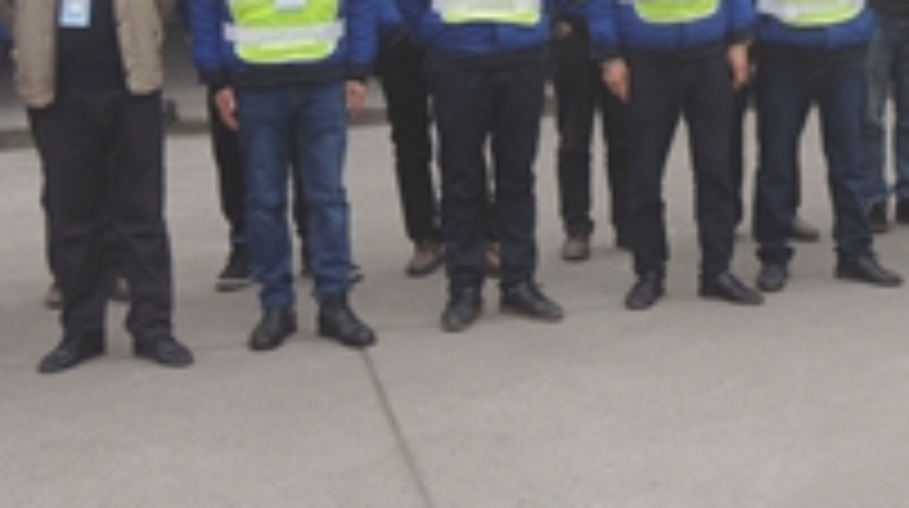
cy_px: 20
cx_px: 832
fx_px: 1950
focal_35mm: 81
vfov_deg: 14.7
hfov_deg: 25.4
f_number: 3.1
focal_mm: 5.3
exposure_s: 1/50
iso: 100
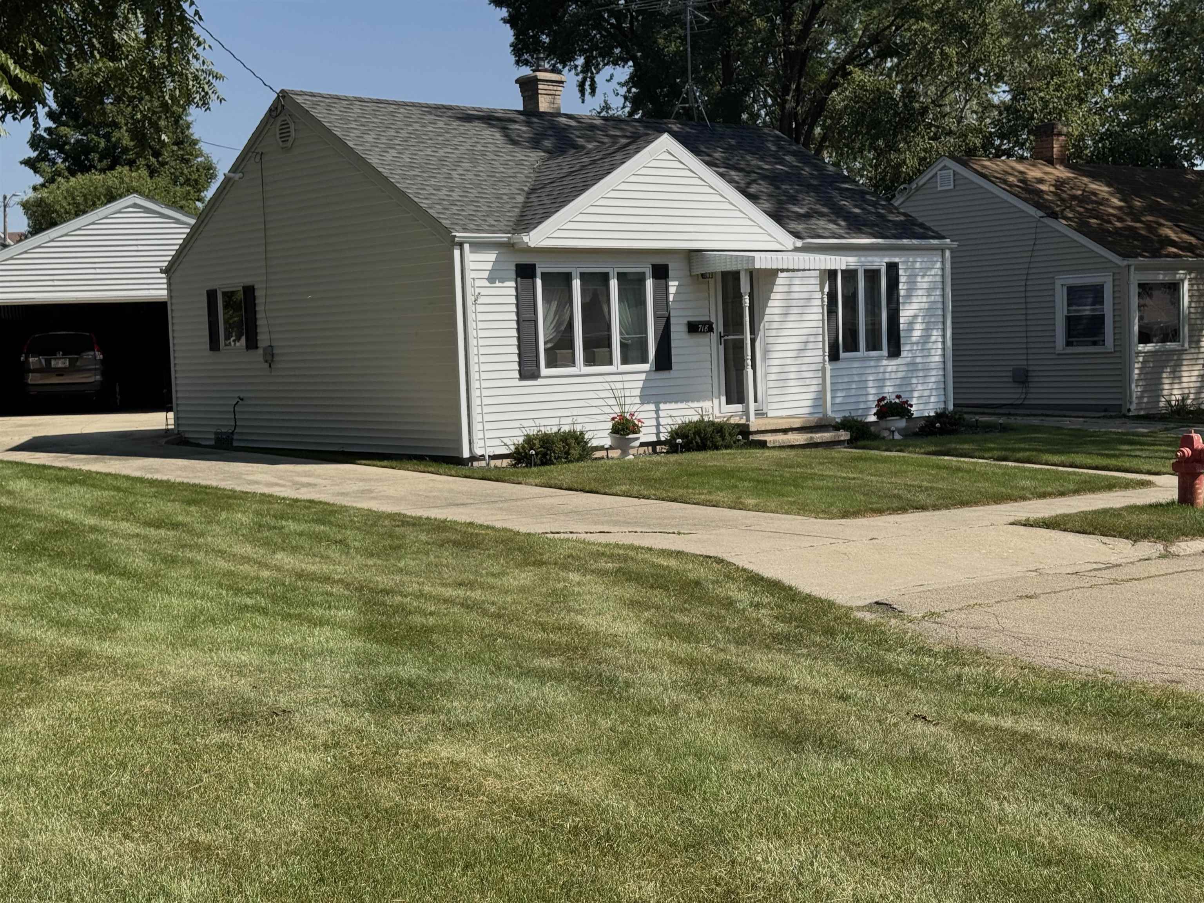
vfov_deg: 30.3
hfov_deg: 39.7
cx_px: 602
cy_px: 452
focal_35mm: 48
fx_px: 1670
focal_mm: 6.76
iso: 64
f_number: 1.78
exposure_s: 1/4975
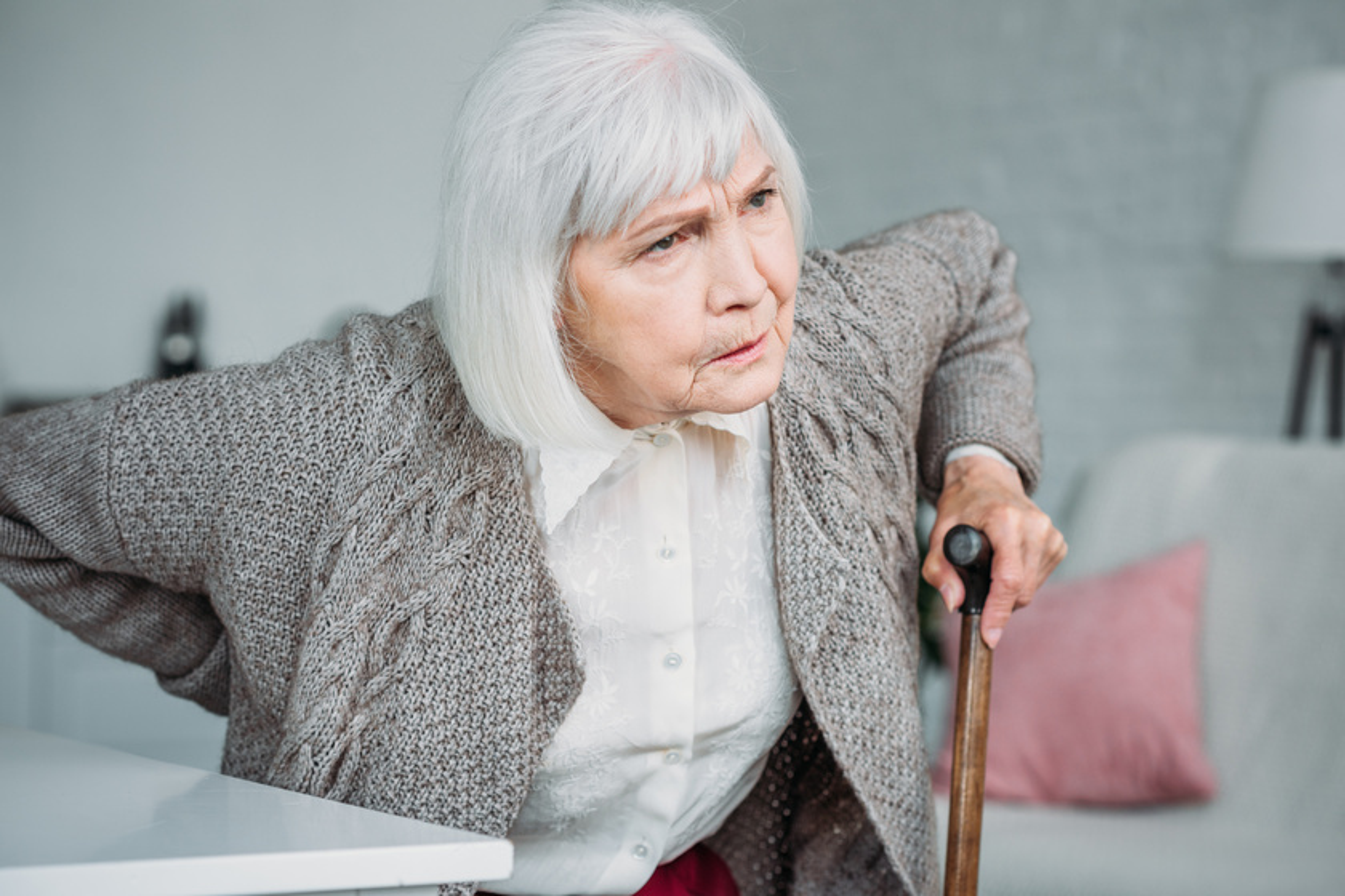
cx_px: 672
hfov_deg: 23.9
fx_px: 3175
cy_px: 448
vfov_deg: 16.1
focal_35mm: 85
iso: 200
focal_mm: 85
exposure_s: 1/160
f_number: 4
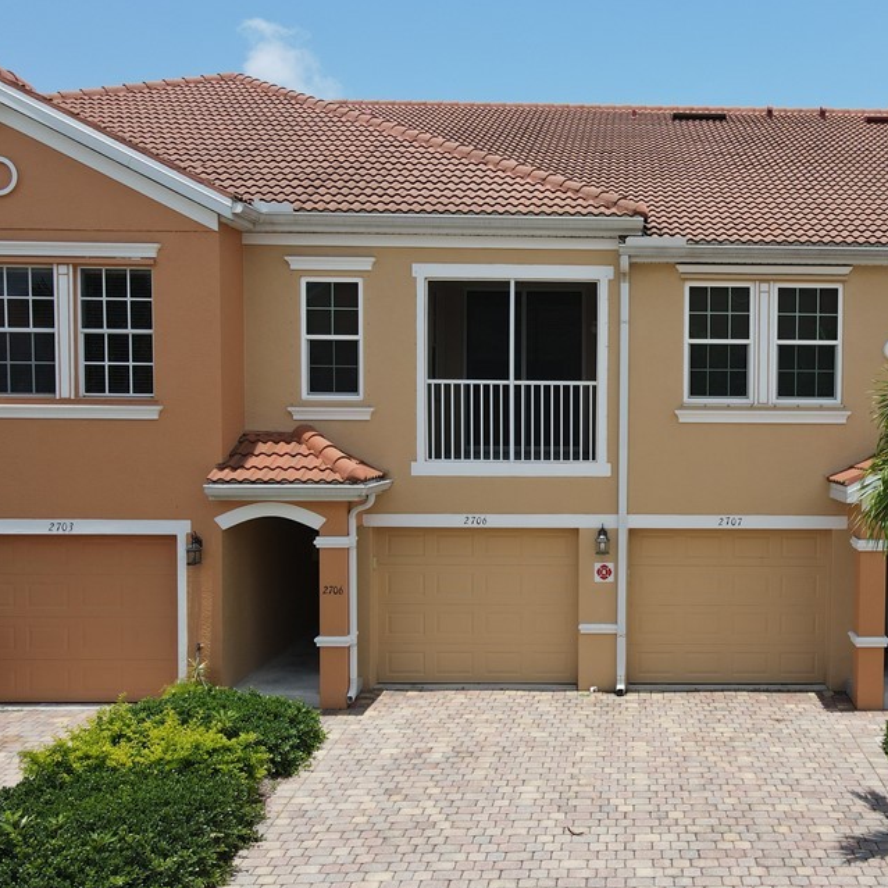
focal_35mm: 34
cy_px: 442
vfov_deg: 48.5
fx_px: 987
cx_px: 659
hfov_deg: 46.8
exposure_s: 1/800
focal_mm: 4.5
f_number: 2.8
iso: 100
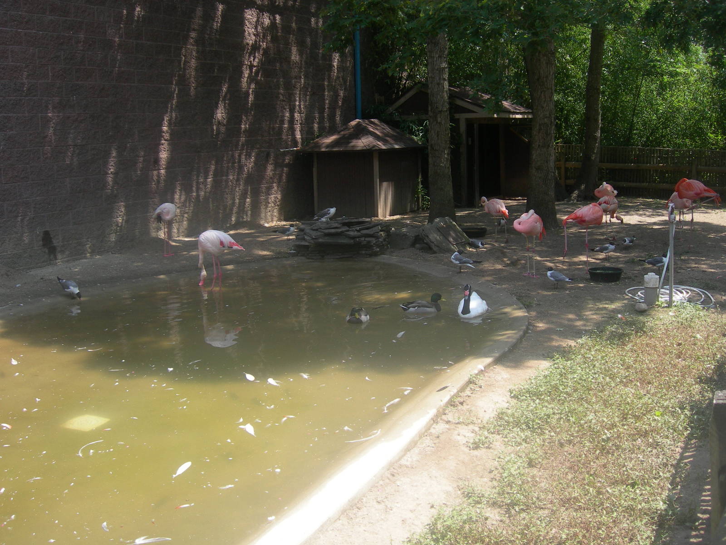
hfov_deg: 49.0
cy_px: 272
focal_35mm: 38
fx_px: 797
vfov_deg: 37.7
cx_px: 363
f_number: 2.8
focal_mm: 7.8
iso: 50
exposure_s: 1/350
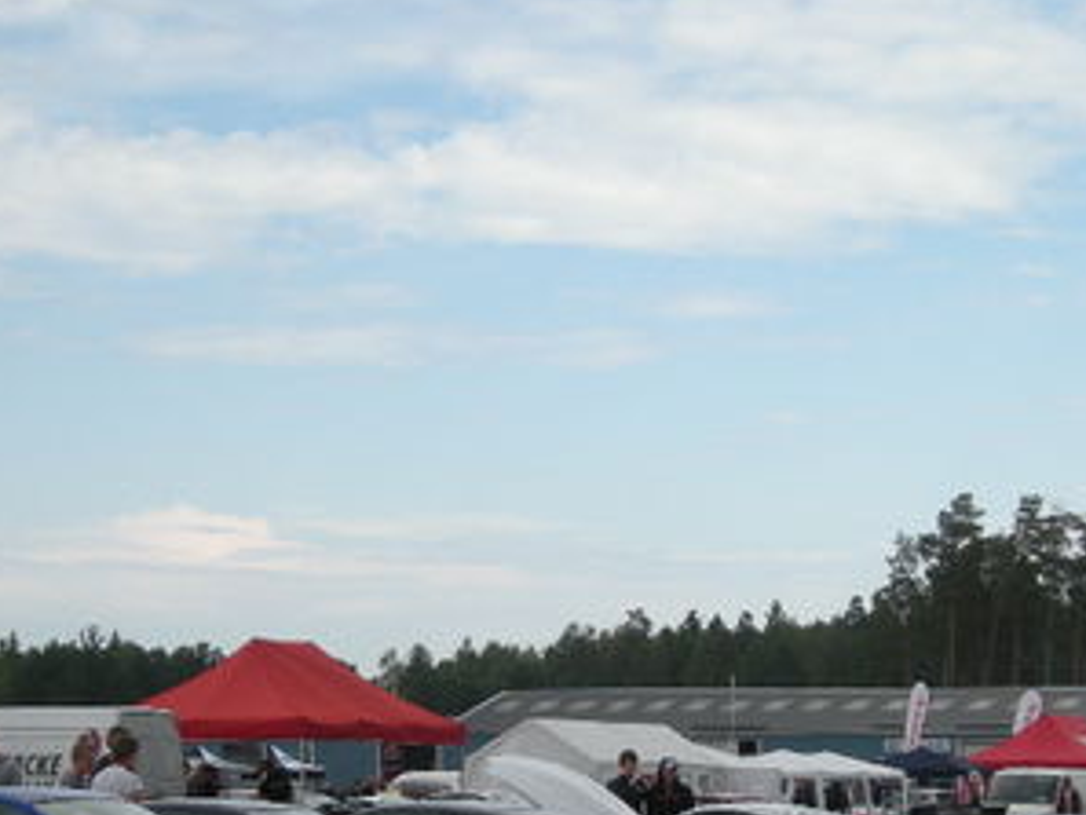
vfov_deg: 13.1
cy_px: 716
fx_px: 3515
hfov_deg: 17.6
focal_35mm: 112
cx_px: 501
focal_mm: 8.8
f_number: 3.8
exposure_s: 1/530
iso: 64
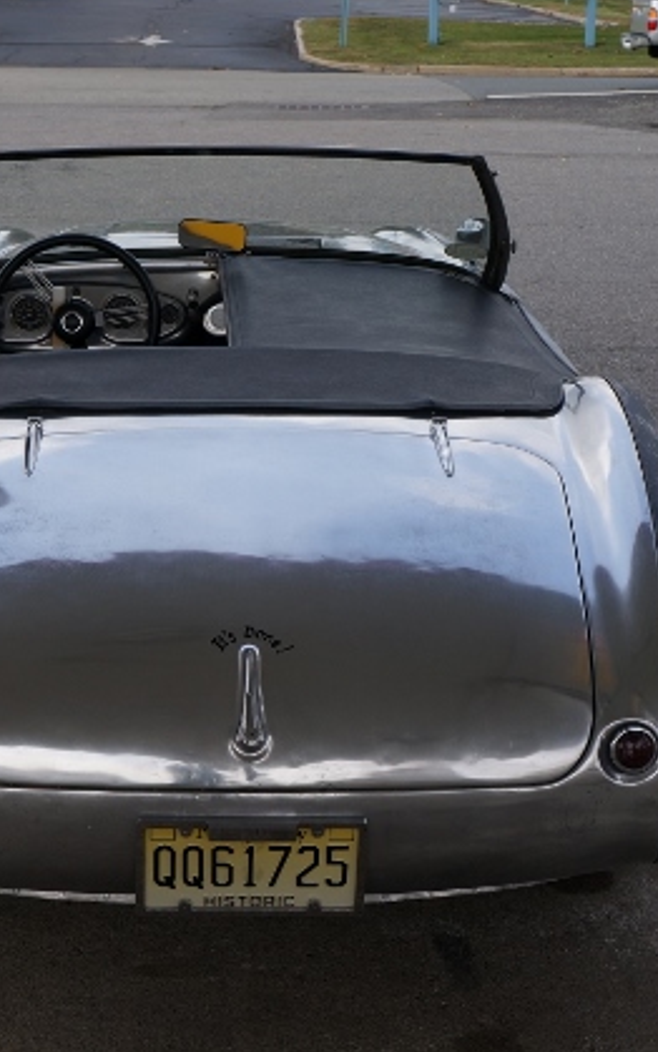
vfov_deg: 29.4
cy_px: 526
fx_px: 2008
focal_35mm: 70
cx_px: 188
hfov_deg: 18.5
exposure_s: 1/160
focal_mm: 30
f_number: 8
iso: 100
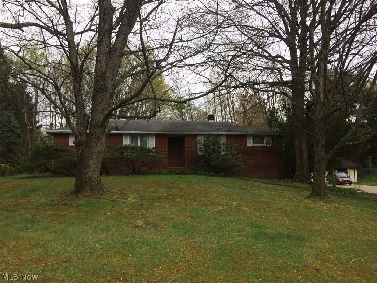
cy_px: 142
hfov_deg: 61.7
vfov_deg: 48.2
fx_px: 316
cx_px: 188
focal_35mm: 29
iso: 32
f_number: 2.2
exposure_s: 1/540
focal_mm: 4.15
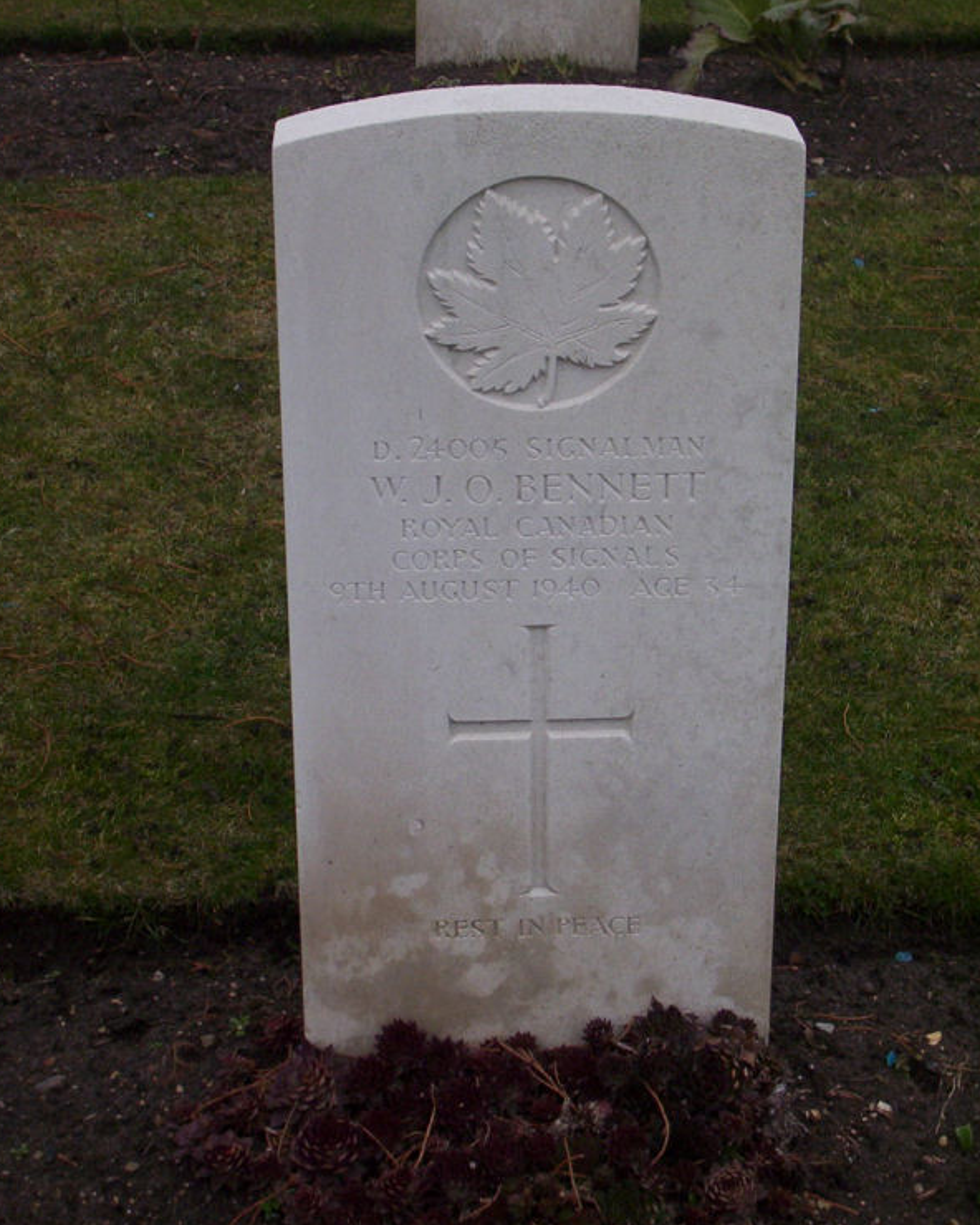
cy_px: 615
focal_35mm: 85
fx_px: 3082
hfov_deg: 18.1
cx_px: 487
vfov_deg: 22.5
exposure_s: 1/277
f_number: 3.62
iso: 100
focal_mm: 10.76
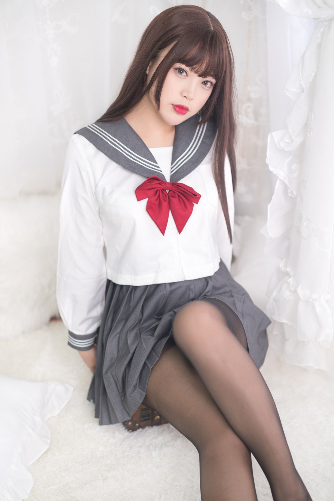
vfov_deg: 39.6
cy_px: 250
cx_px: 167
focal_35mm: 50
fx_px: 696
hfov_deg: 27.0
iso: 125
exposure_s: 1/60
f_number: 1.8
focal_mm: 50
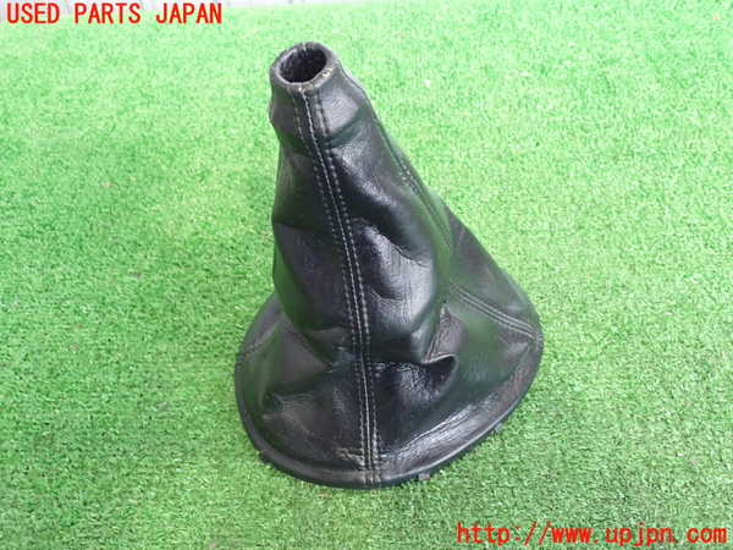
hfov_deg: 56.8
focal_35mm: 32
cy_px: 275
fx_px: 678
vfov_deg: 44.2
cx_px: 366
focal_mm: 5.79
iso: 800
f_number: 3.2
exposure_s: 1/20
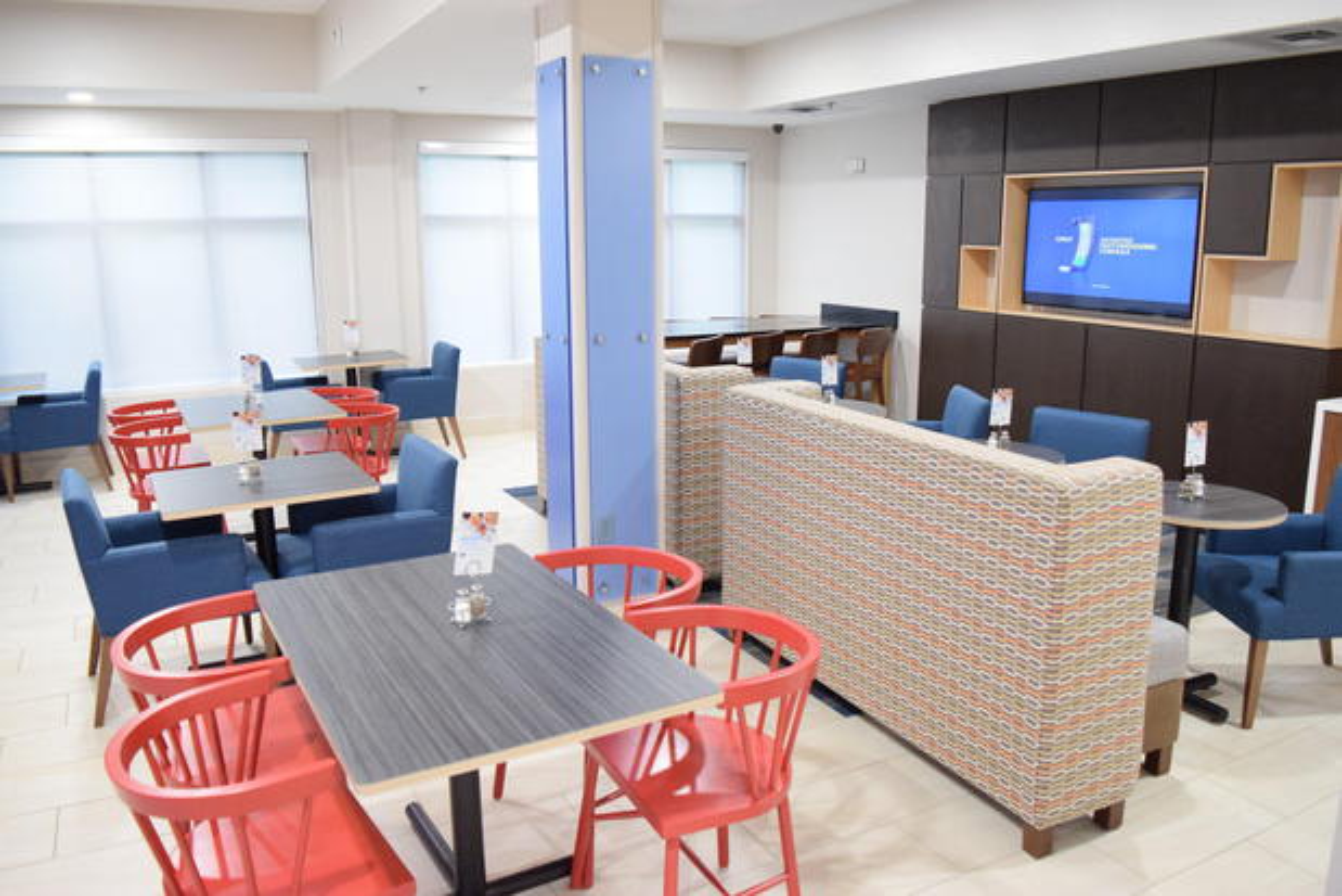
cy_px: 448
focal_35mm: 27
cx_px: 671
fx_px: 1007
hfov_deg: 67.4
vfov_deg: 48.0
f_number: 3.5
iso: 2000
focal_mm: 18
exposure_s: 1/60
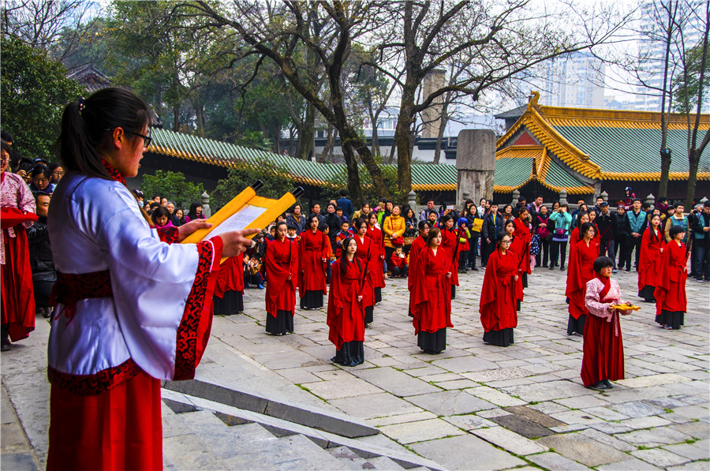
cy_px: 236
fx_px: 827
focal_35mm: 42
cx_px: 355
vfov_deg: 31.8
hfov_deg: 46.5
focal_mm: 28
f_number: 6.3
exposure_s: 1/160
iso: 200
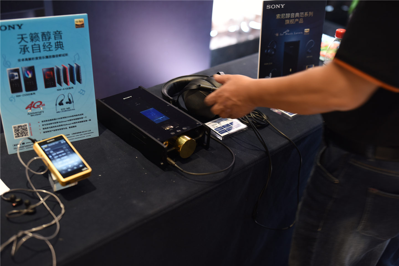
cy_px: 133
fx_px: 443
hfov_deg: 48.4
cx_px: 200
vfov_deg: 33.4
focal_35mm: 40
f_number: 2
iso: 640
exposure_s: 1/50
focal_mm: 40
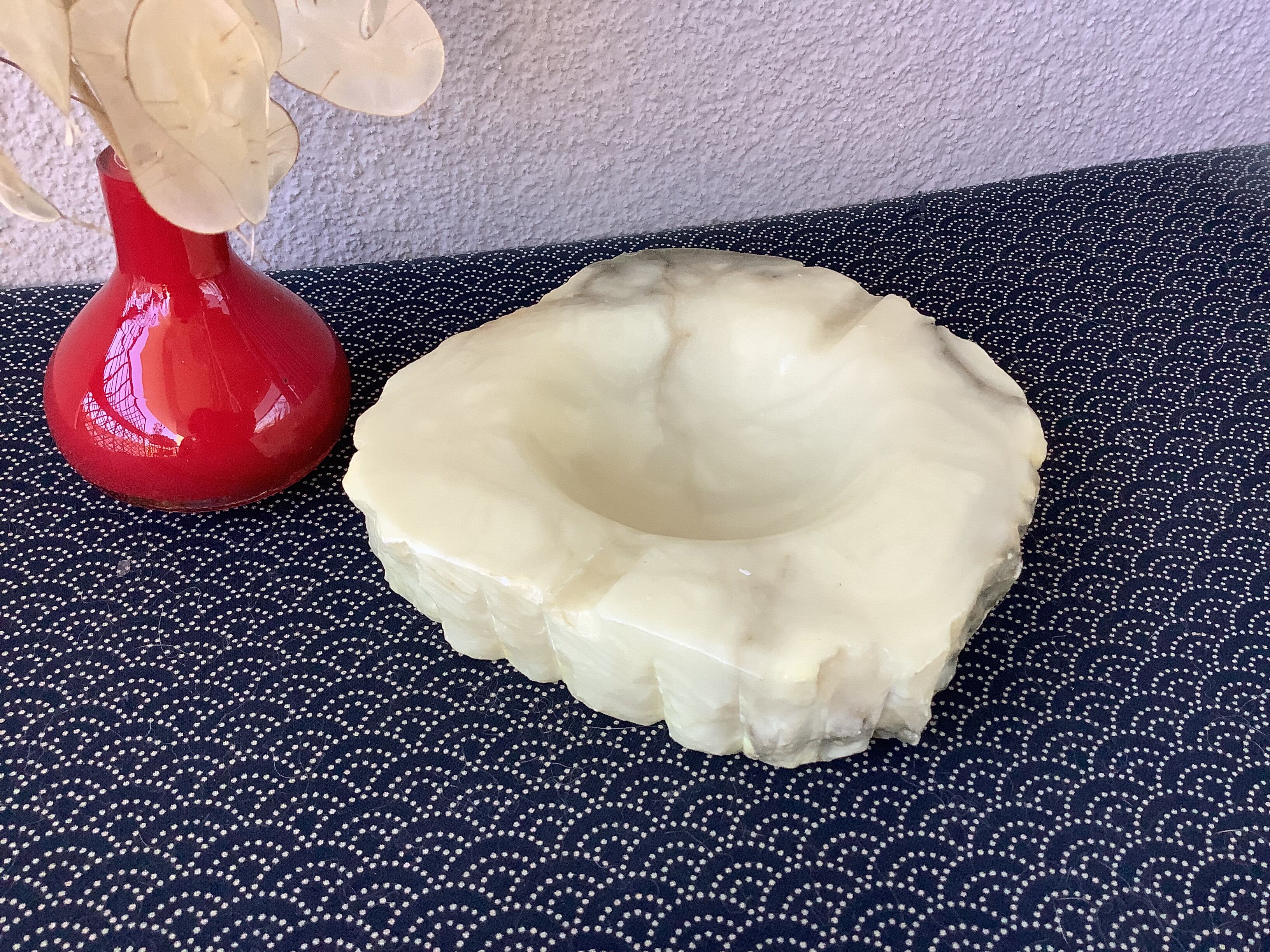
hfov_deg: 58.4
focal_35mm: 31
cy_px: 476
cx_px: 635
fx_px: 1137
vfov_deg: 45.4
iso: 64
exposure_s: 1/100
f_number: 2.4
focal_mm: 3.3
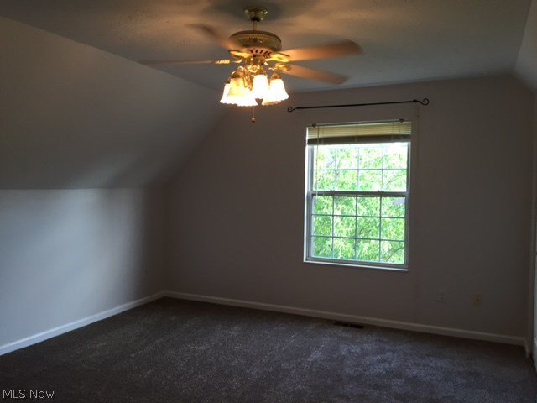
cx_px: 268
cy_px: 202
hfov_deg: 61.7
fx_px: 450
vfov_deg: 48.2
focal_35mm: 29
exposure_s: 1/30
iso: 32
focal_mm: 4.15
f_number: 2.2
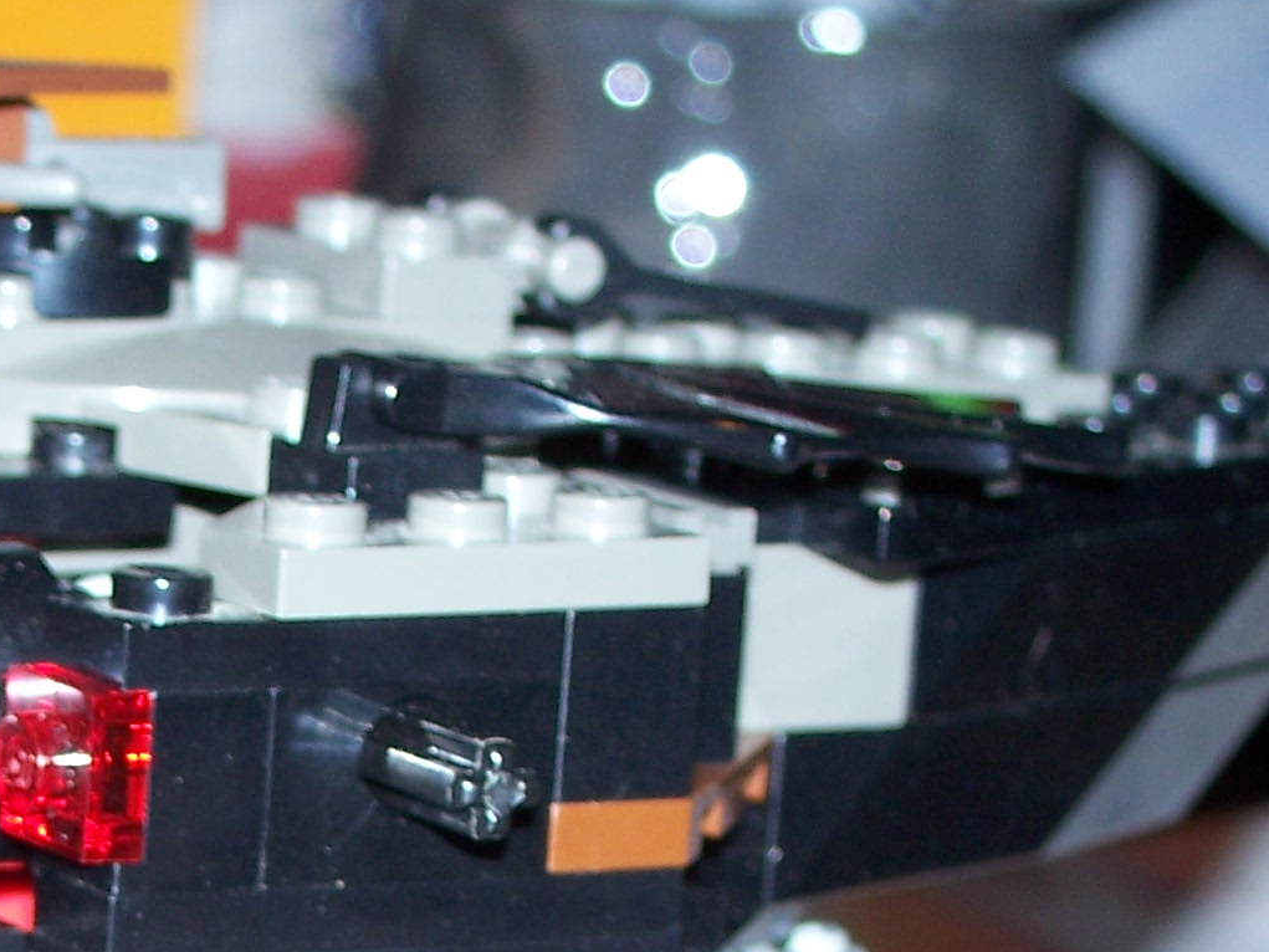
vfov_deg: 8.9
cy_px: 1450
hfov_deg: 12.0
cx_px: -34
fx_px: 5976
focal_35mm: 163
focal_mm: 10.7
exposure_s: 1/80
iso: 80
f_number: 3.2
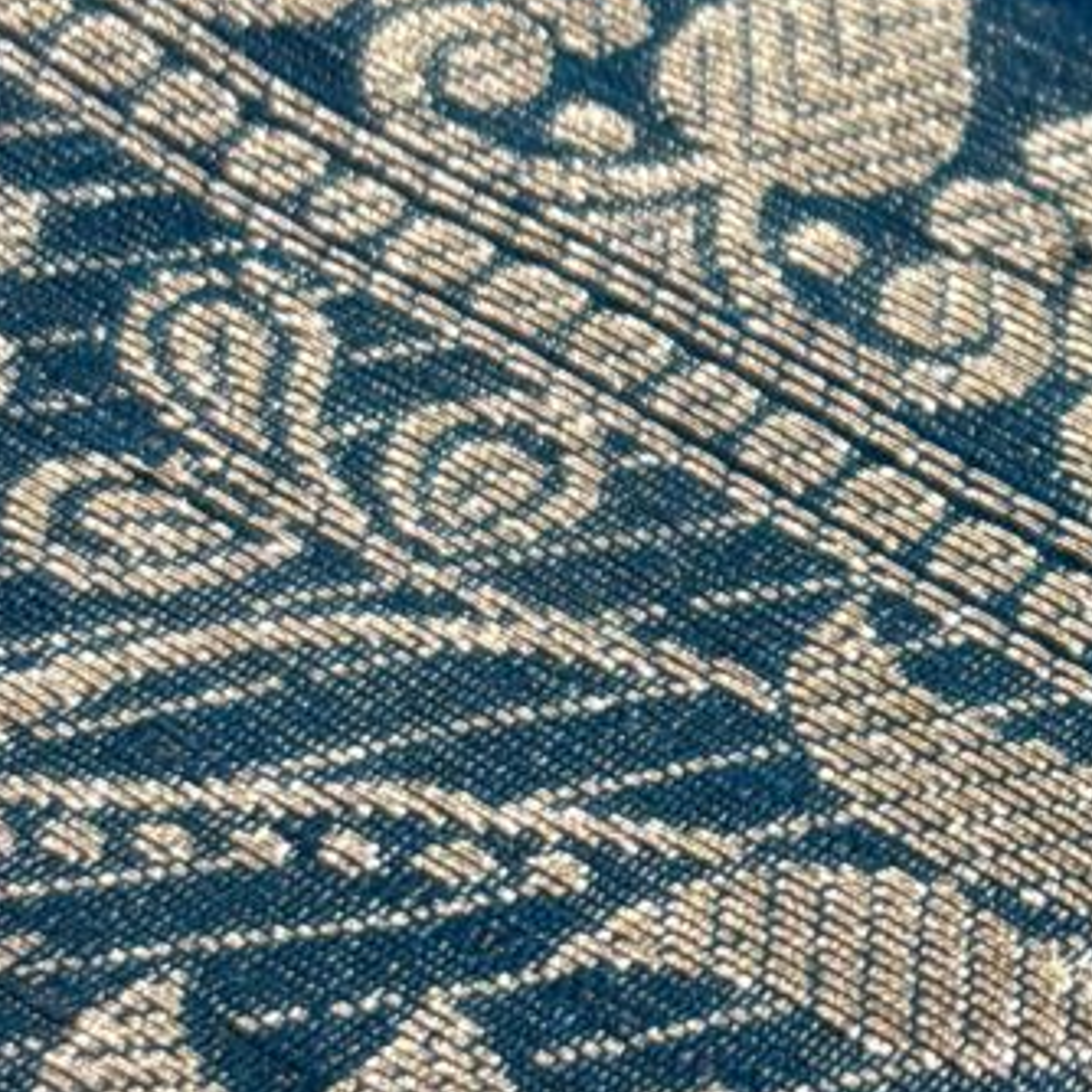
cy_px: 7
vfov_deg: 9.9
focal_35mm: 176
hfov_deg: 9.7
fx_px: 6282
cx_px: 1537
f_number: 1.6
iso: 80
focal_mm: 5.96
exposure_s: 1/50
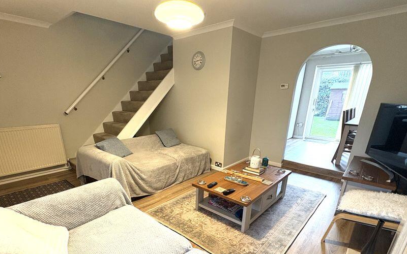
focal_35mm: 19
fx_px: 211
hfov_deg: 87.9
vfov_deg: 60.7
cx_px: 191
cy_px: 170
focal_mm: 2.22
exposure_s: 1/50
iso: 320
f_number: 2.2
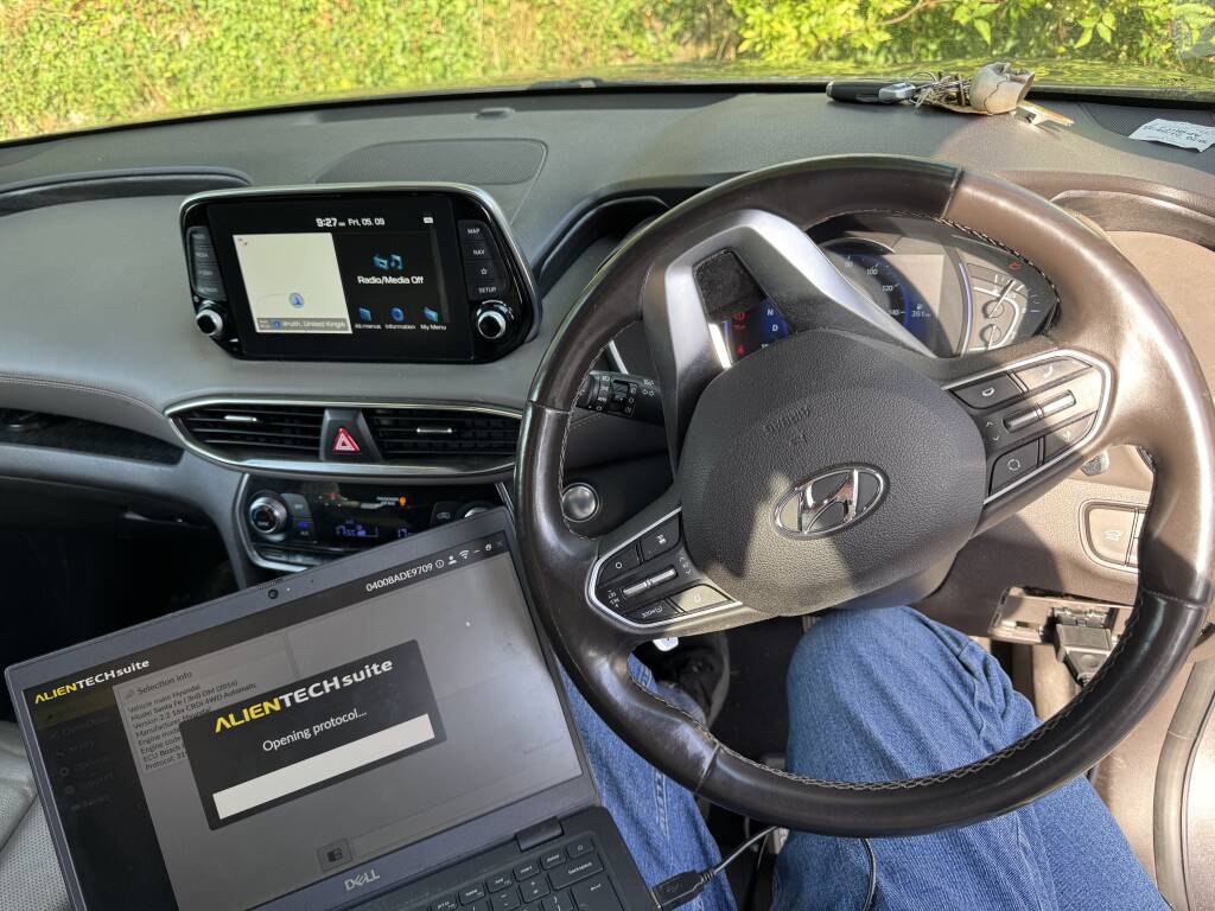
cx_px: 608
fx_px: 842
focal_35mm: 24
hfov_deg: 71.6
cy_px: 456
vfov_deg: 56.8
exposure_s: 1/121
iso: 64
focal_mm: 6.76
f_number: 1.78
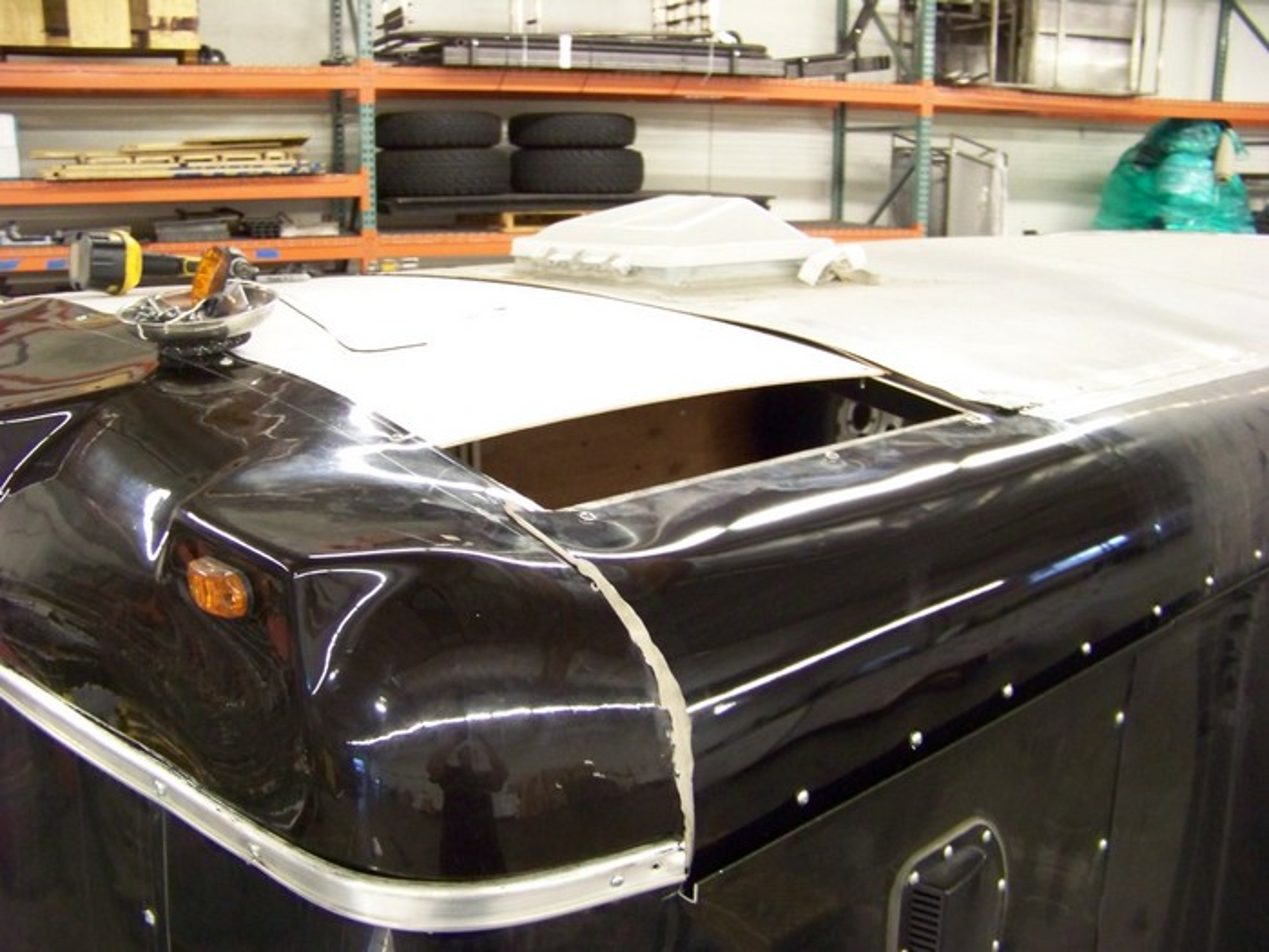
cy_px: 476
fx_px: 1320
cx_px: 634
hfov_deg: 51.4
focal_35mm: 36
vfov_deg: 39.7
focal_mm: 5.85
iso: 400
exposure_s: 1/13
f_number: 2.8
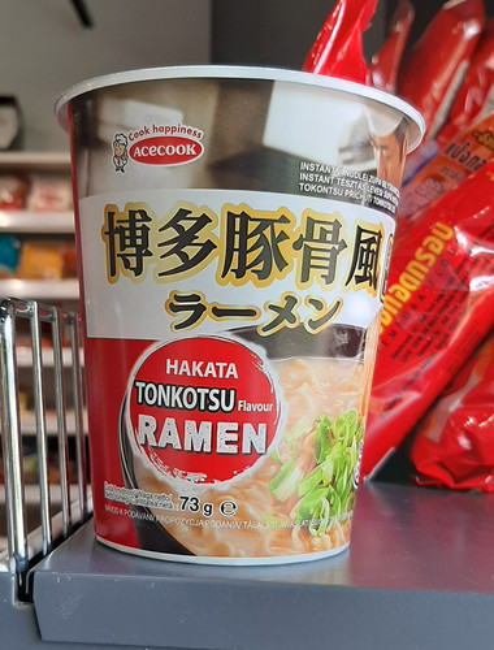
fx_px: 509
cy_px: 325
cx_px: 247
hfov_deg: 51.7
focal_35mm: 27
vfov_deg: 65.1
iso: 50
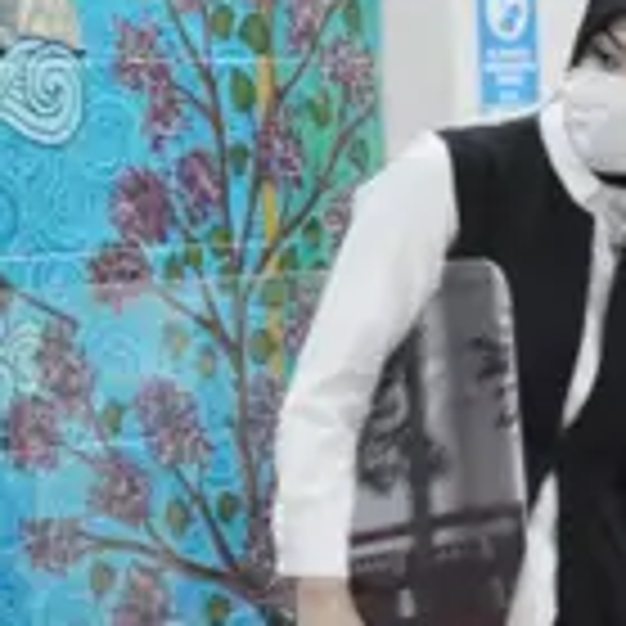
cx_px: 248
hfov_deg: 8.4
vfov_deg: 8.4
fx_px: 4276
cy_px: 284
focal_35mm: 209
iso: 400
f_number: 4
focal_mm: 26
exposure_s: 1/25
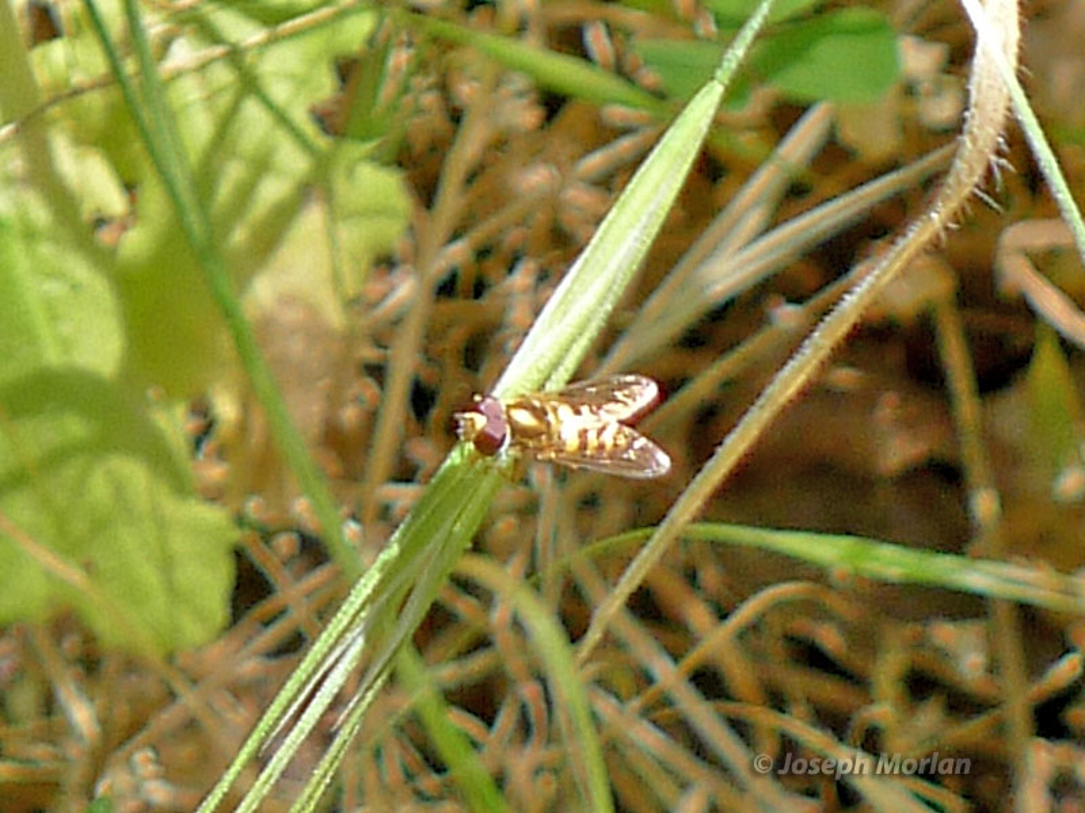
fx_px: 3761
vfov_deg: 12.3
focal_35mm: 120
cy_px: 406
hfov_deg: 16.4
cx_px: 542
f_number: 3.3
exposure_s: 1/125
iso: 80
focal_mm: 19.2
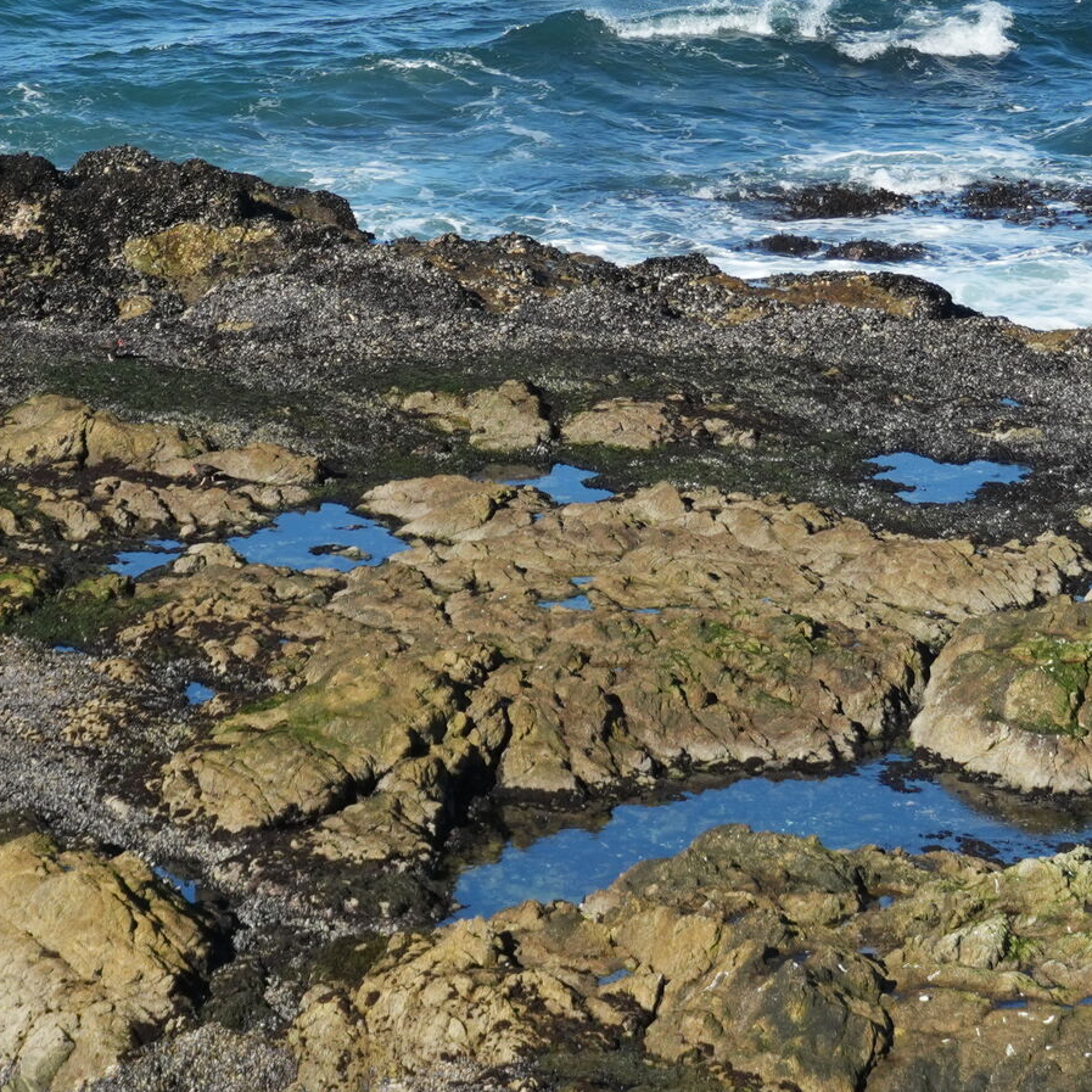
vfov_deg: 7.9
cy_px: 773
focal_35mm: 221
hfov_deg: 7.9
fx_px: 7888
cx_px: 609
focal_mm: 54
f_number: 5
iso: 250
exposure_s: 1/1250
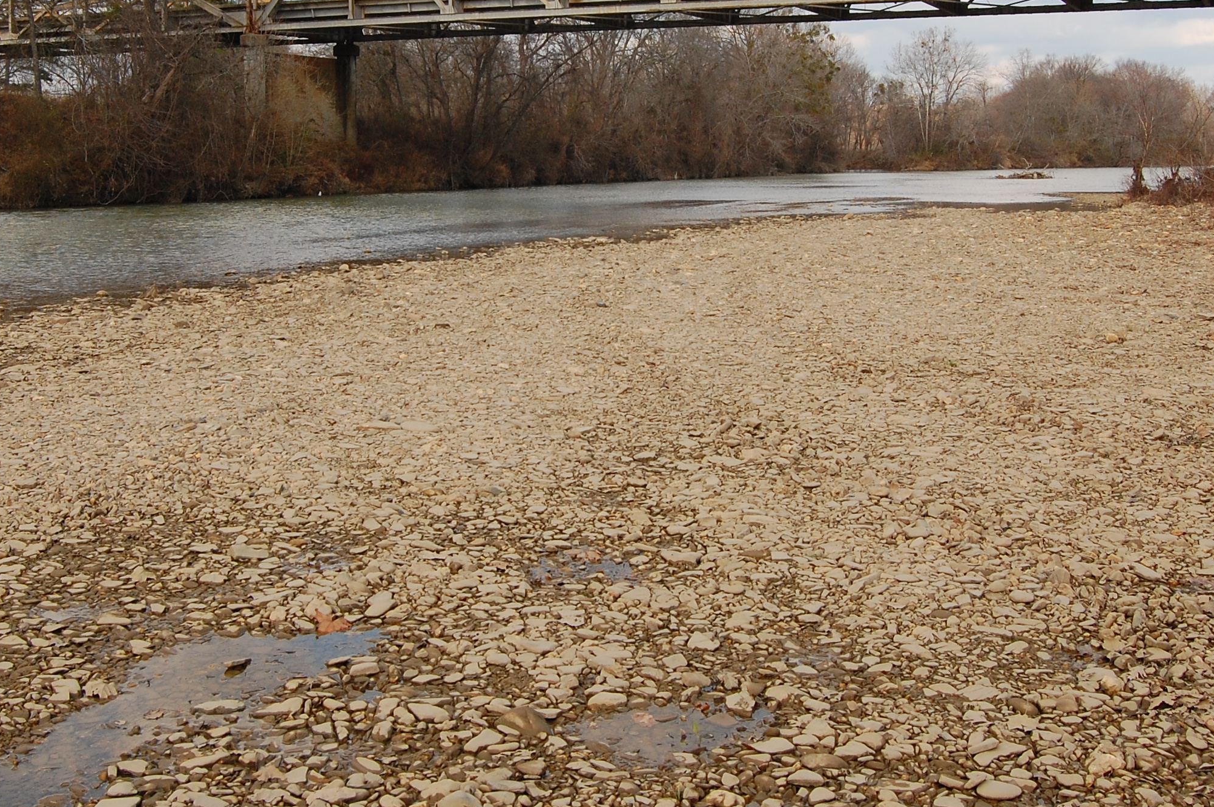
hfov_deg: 43.6
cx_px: 534
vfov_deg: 29.5
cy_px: 243
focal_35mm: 45
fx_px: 1516
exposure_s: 1/320
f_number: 10
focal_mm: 20
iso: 400
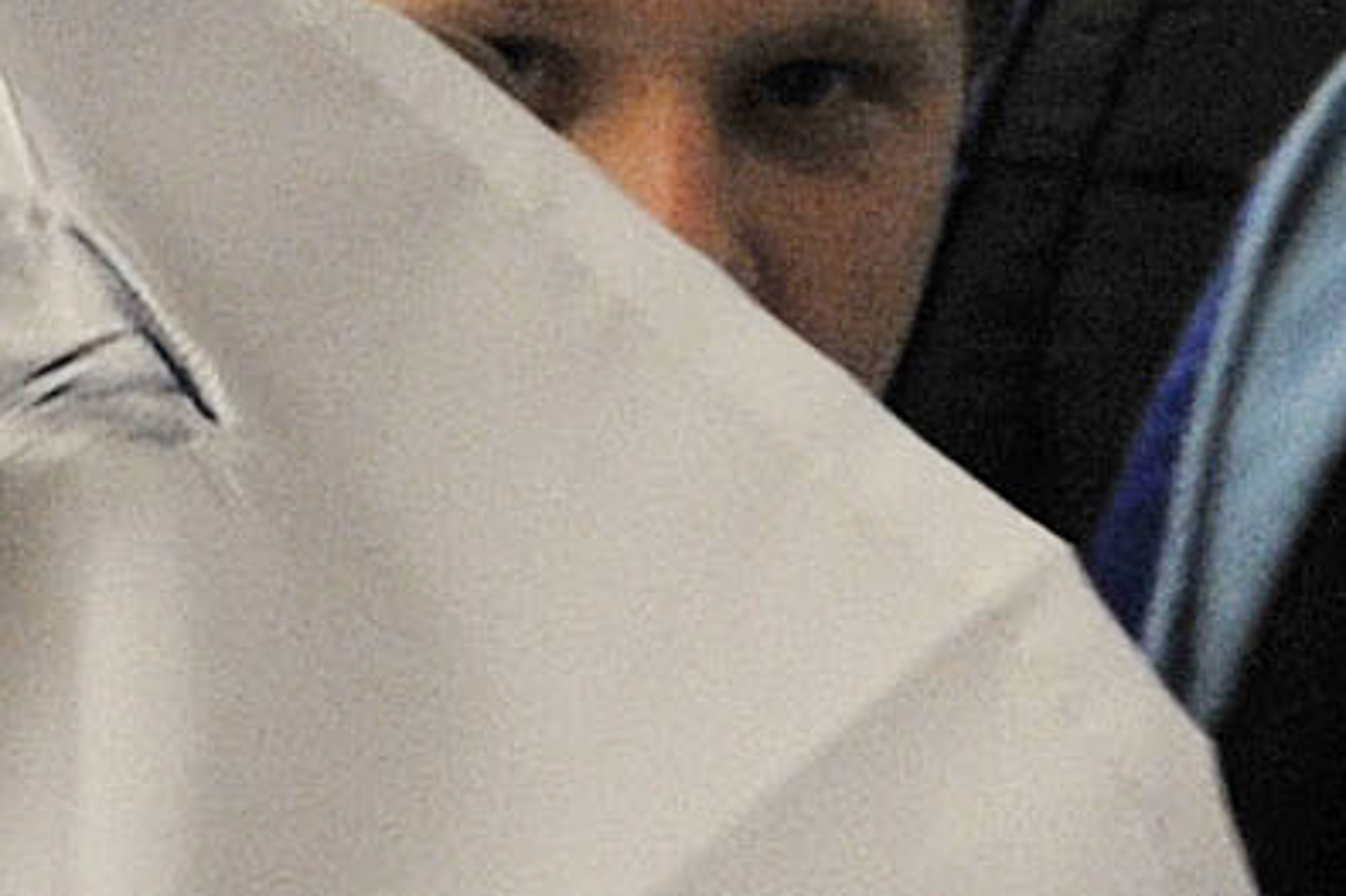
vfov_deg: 15.5
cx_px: -712
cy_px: 923
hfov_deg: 20.1
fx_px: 3214
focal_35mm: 86
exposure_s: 1/80
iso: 1600
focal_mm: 17
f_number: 4
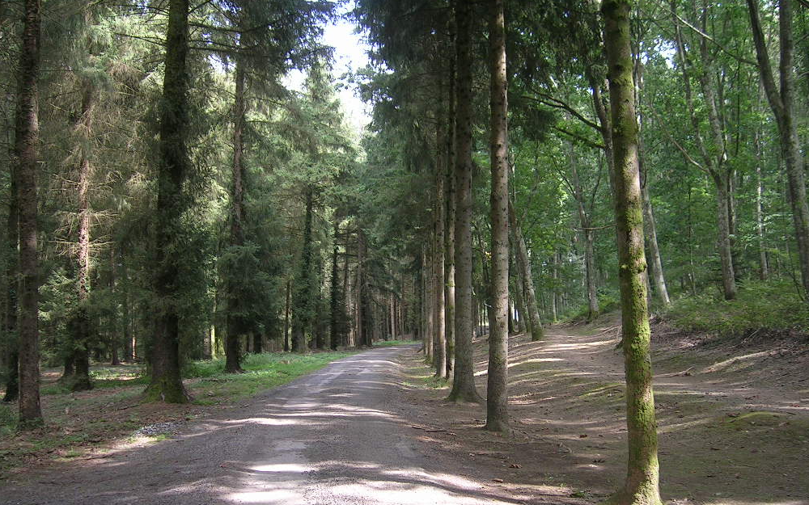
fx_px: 838
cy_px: 305
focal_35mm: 38
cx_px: 411
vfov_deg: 33.5
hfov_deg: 51.5
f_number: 2.8
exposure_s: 1/54.7
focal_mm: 5.4
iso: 50
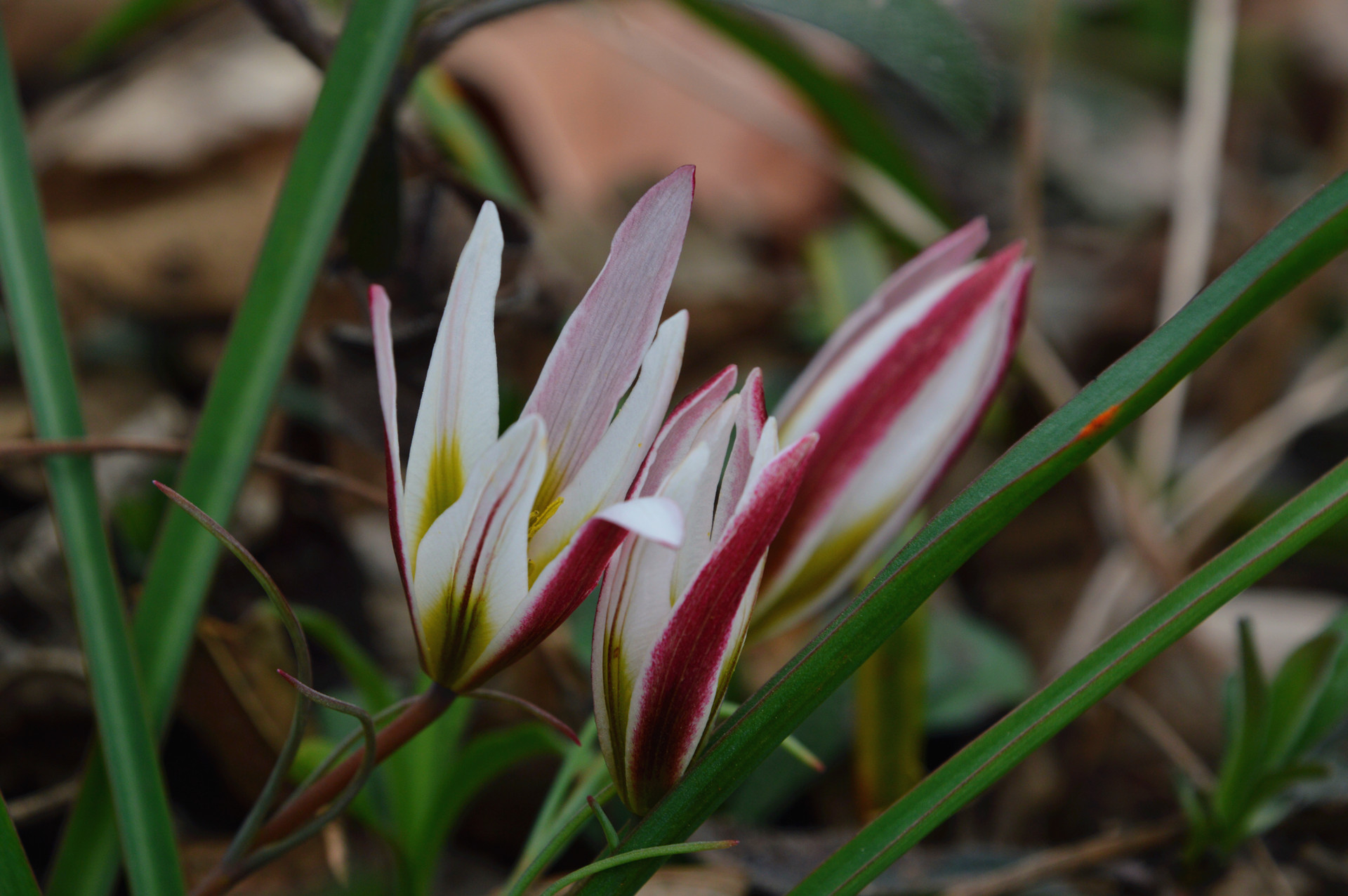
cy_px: 448
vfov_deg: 3.0
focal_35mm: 450
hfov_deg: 4.6
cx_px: 674
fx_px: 16832
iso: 200
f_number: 10
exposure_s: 1/100
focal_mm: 300
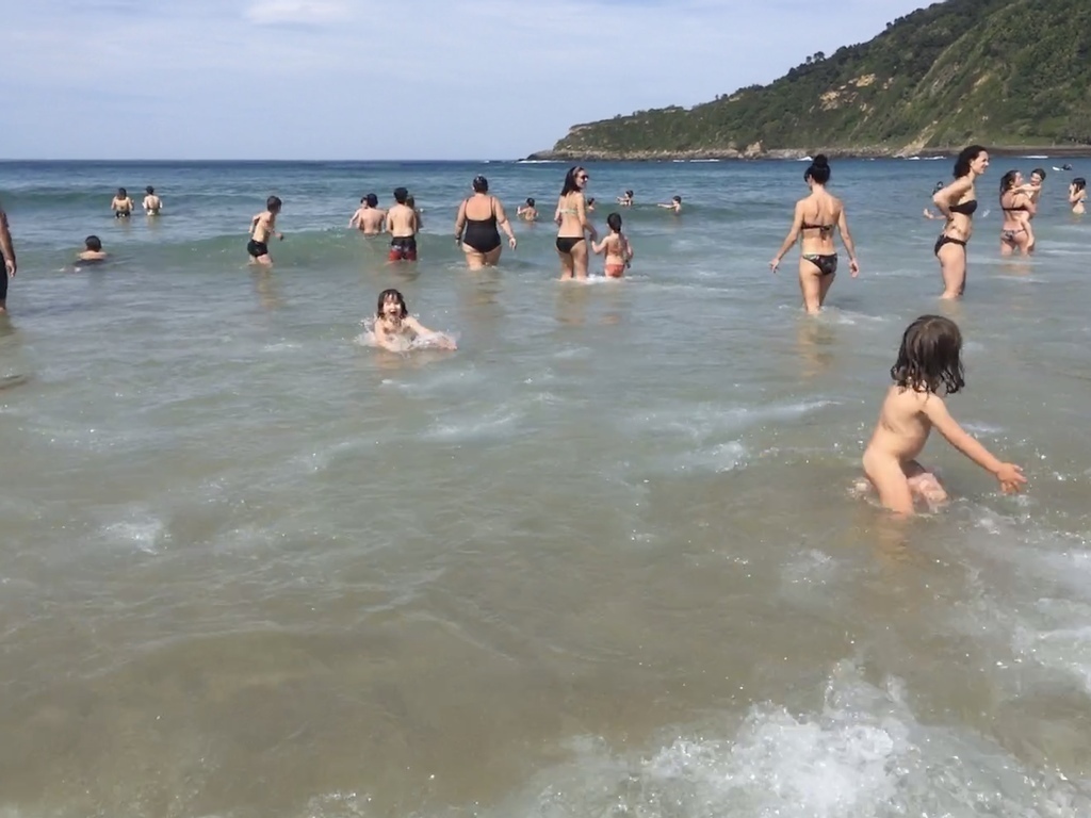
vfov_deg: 48.2
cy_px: 409
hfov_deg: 61.7
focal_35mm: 29
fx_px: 914
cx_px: 546
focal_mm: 4.15
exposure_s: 1/2564
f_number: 2.2
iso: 25
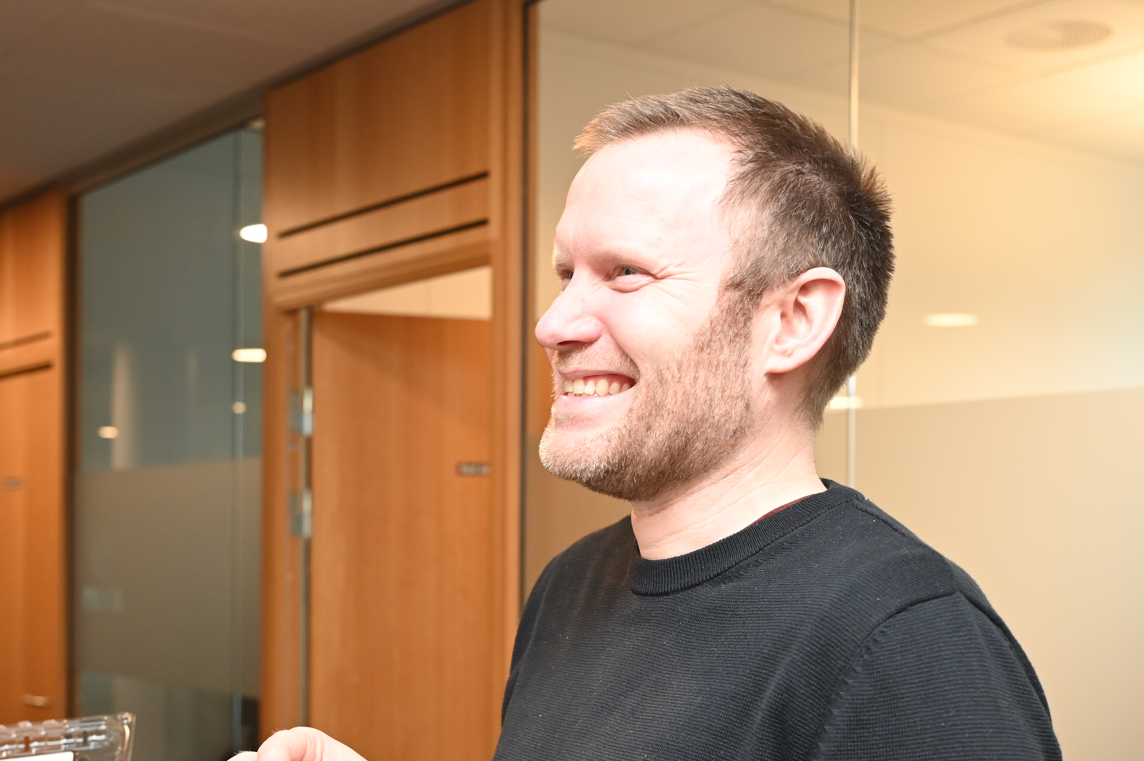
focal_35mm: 53
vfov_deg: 25.2
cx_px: 544
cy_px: 572
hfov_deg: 37.5
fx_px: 1683
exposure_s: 1/60
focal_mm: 32
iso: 1400
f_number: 4
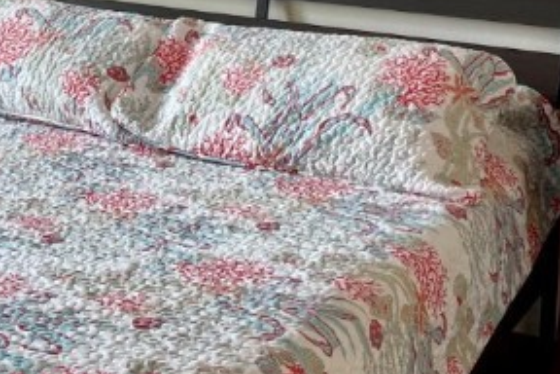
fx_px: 1493
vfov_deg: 13.9
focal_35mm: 96
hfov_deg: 20.2
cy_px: -37
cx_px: -74
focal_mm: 4.2
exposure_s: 1/120
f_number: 1.6
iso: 50
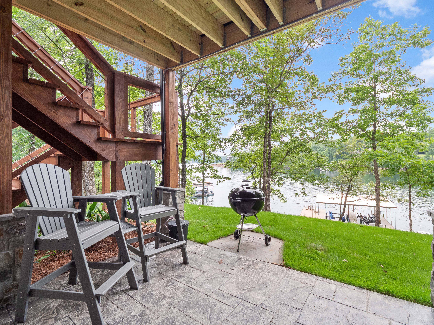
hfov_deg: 94.5
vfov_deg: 78.1
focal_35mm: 16
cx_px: 217
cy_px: 162
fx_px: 201
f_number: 5.6
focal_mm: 8
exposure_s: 1/80
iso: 400
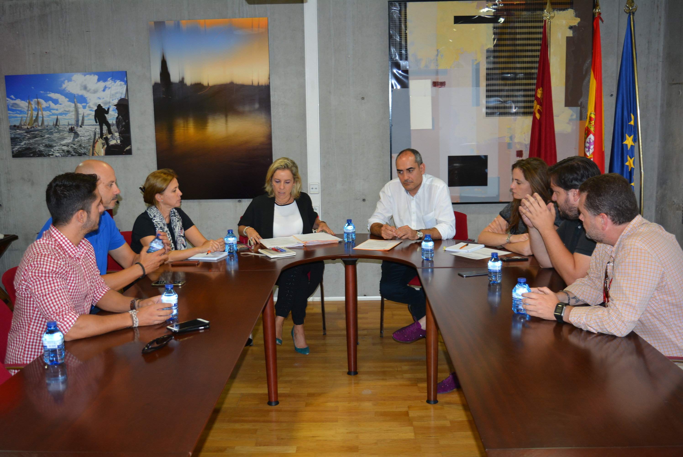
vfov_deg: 35.6
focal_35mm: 38
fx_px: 712
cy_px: 228
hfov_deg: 51.2
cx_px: 342
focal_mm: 25
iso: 500
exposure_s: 1/60
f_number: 4
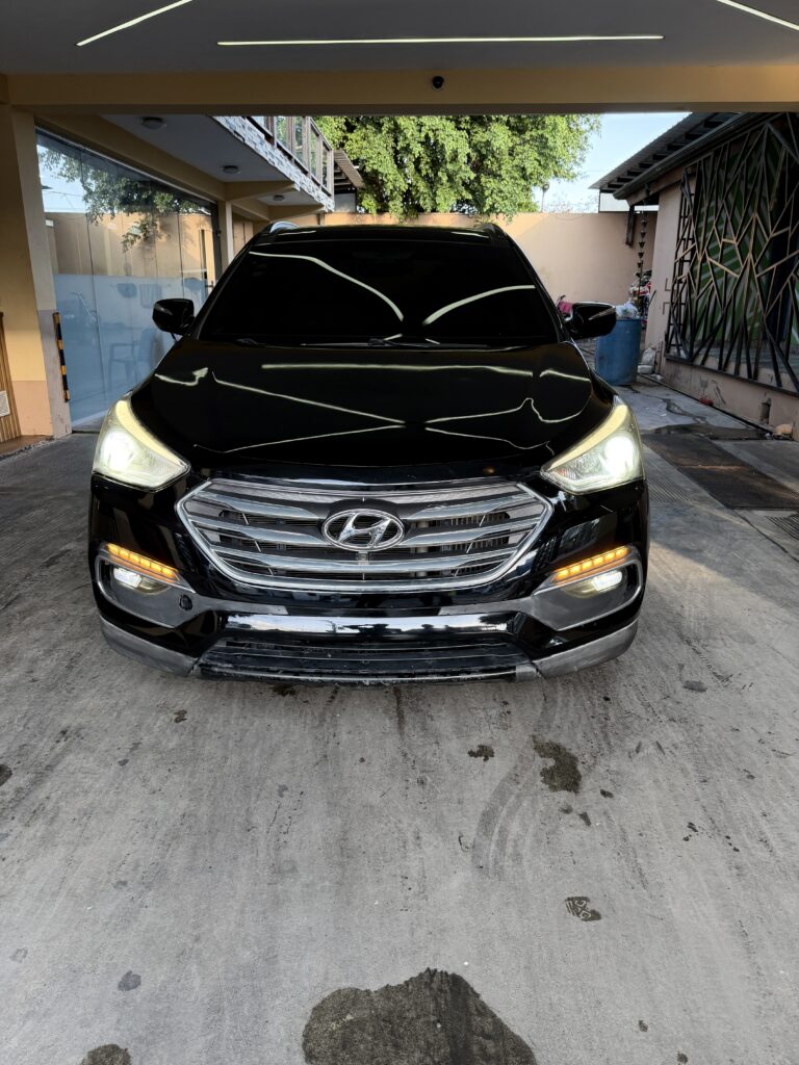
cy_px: 532
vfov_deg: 71.6
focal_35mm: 24
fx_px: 739
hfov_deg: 56.8
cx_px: 400
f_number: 1.78
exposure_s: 1/204
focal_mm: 6.76
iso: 125
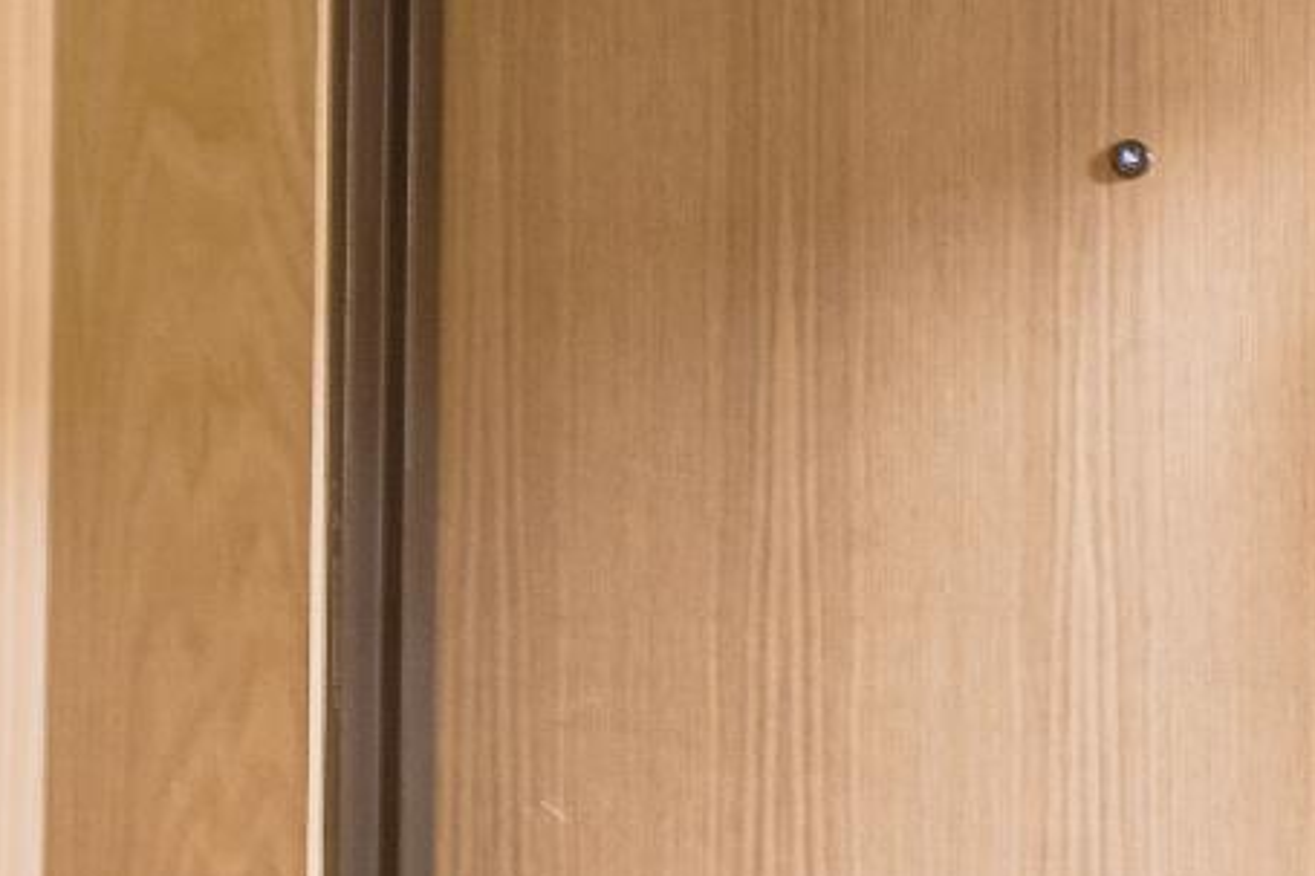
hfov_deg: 32.1
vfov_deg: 23.9
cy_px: 649
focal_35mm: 56
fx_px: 2045
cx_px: 1390
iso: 100
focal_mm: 11.5
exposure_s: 1/5
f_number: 3.5
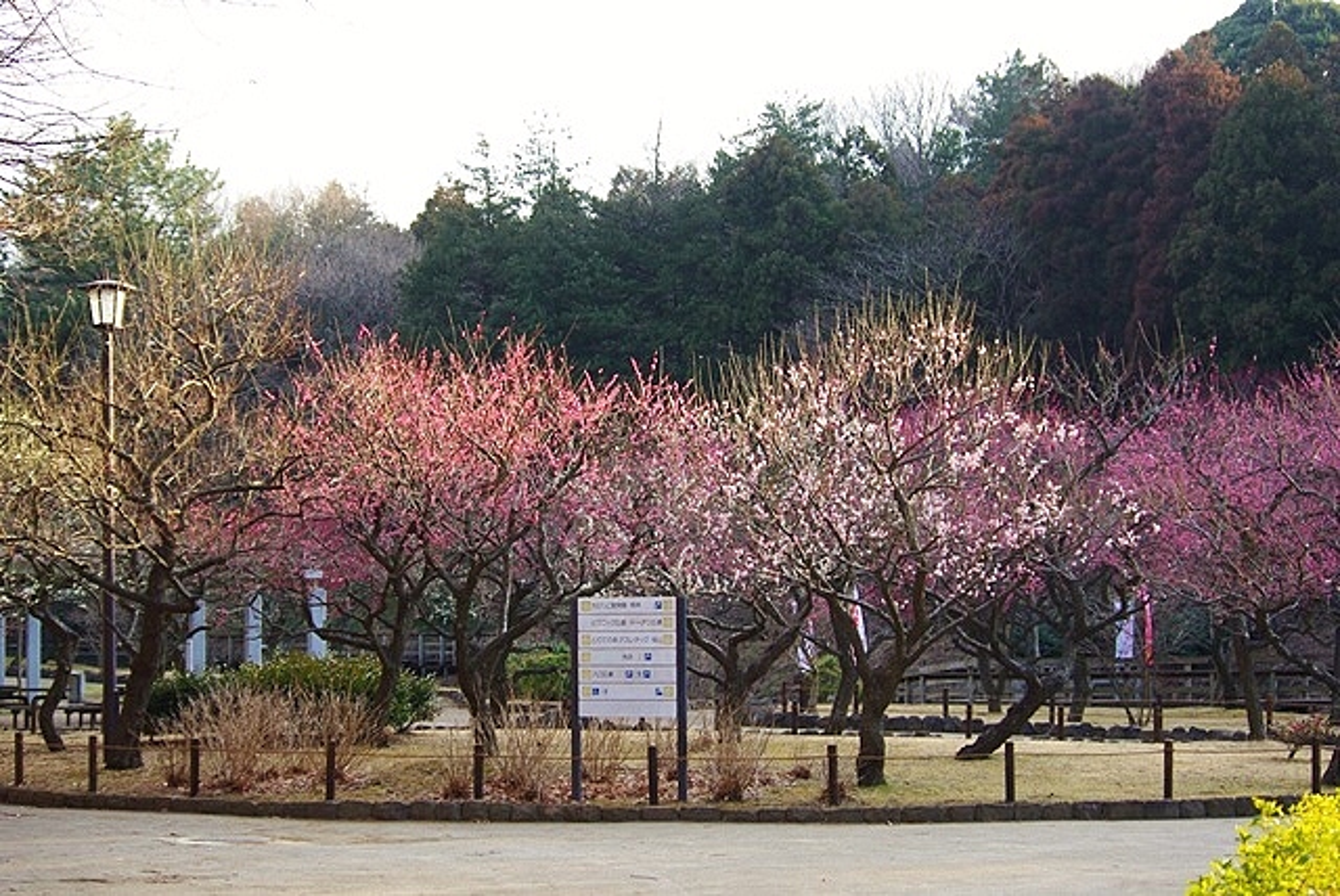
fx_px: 2794
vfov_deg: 18.2
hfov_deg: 27.0
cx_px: 670
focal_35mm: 75
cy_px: 448
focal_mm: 50
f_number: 6.3
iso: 100
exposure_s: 1/100
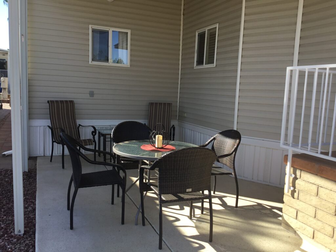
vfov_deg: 45.4
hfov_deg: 58.4
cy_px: 126
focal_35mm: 31
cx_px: 168
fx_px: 301
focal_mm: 3.3
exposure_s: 1/506
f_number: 2.4
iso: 25
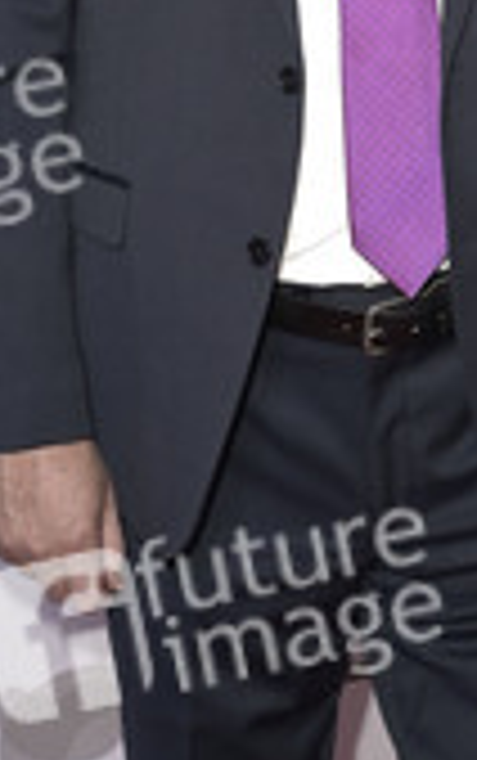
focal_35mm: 125
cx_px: 342
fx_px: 2593
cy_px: -58
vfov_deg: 16.2
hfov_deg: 10.5
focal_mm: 52
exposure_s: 1/250
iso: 640
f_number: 5.6
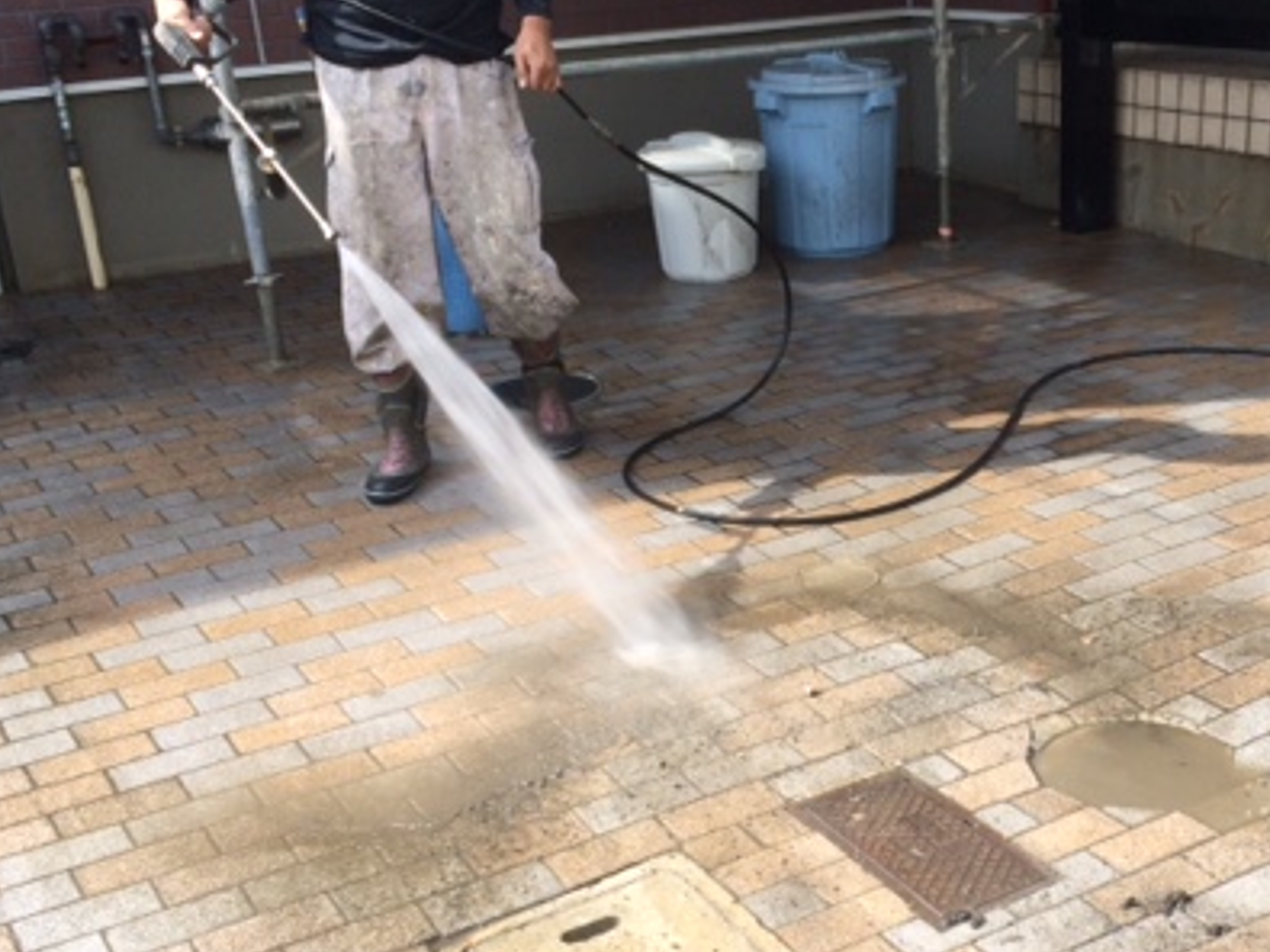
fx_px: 1724
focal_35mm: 47
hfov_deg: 39.6
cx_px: 916
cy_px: 646
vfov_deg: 30.6
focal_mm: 4.15
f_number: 2.2
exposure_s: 1/662
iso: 32
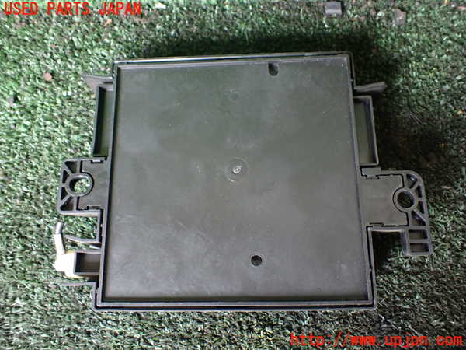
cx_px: 233
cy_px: 175
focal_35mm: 30
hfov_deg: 60.0
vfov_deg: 46.8
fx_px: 404
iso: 800
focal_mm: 5.4
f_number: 2.3
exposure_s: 1/30
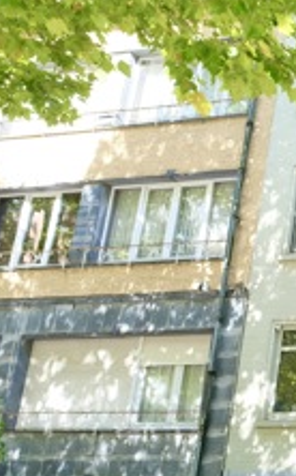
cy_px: 328
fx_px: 687
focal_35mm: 53
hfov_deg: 16.8
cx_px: 622
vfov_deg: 37.7
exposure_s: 1/85
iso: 320
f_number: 4.5
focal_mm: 10.5
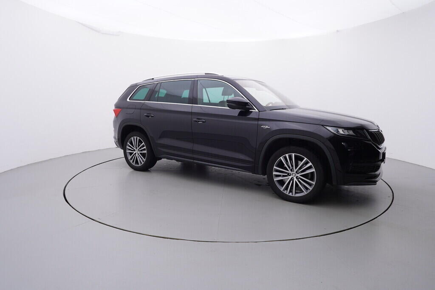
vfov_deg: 56.2
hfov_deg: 77.3
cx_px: 218
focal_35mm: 22
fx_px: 272
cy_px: 145
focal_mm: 15
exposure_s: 1/80
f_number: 5
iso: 200
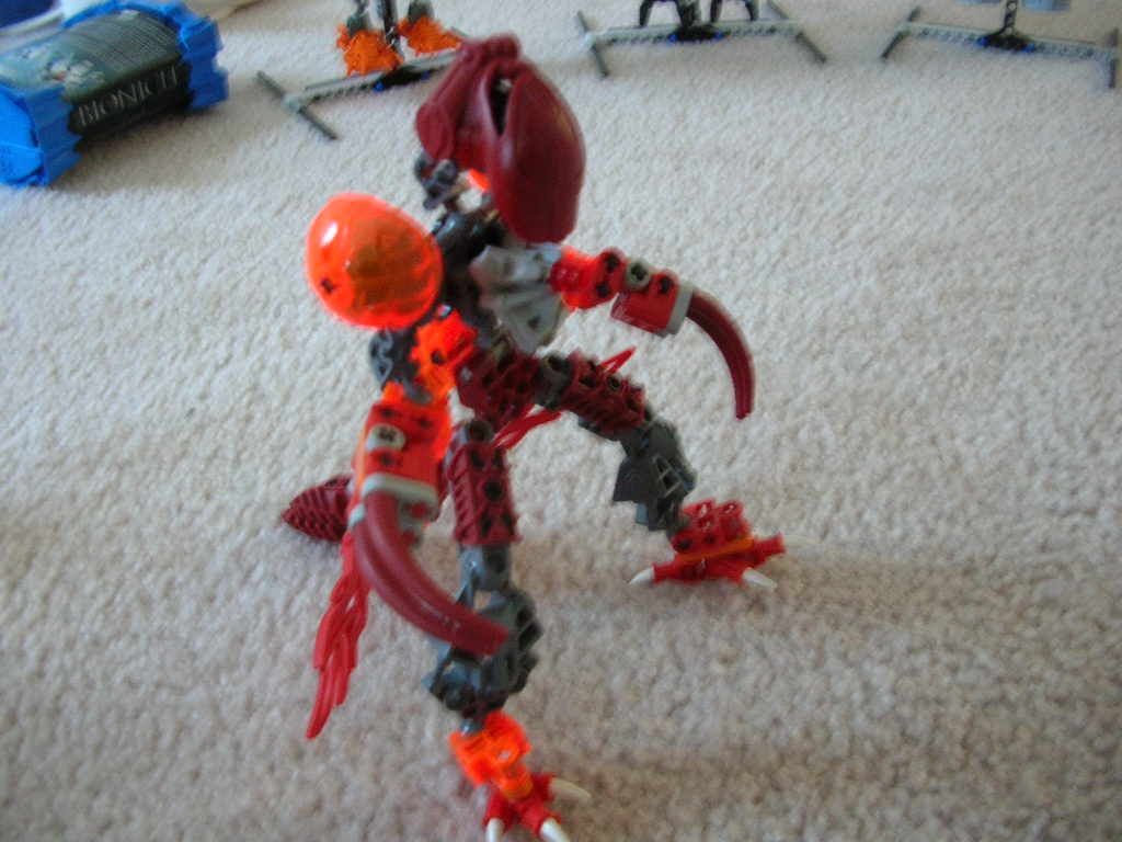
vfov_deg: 40.7
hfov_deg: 52.6
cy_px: 421
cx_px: 561
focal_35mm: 35
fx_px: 1134
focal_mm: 5.8
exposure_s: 1/6.1
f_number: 2.8
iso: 93
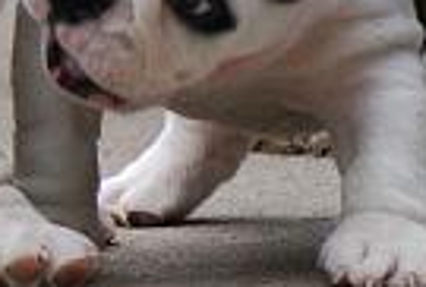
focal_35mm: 2126
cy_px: -44
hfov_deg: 1.0
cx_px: -420
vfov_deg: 0.7
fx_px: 25242
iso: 800
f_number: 5.6
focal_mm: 240
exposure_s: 1/500
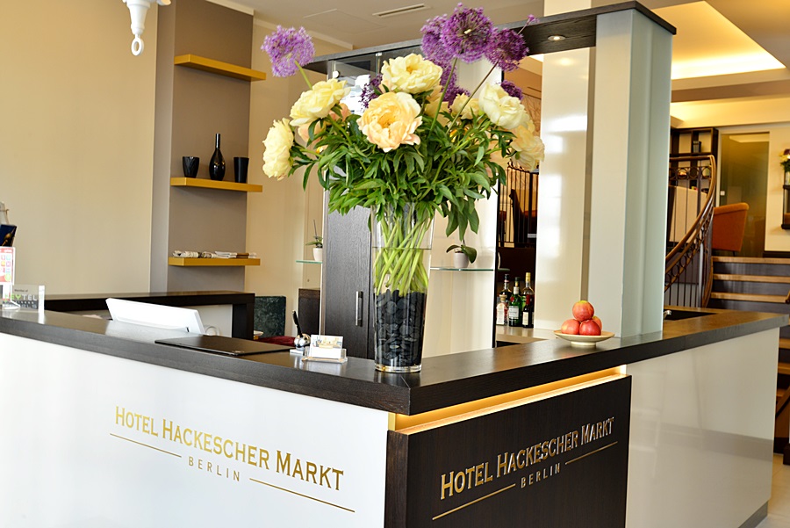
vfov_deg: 37.9
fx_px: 768
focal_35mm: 35
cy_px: 264
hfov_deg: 54.4
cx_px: 395
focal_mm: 35
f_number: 10
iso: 320
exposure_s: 1/6
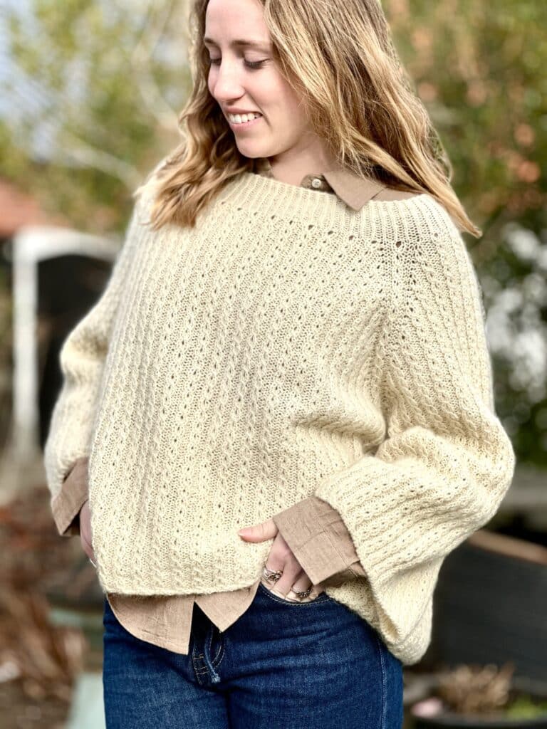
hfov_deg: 19.1
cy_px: 364
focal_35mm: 77
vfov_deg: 25.3
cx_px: 274
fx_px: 1622
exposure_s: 1/881
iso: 32
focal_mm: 9
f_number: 2.8
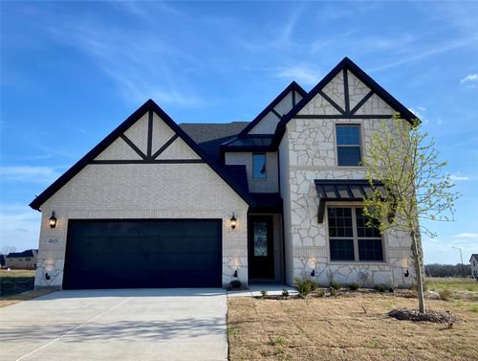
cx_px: 239
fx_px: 360
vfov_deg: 53.2
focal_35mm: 26
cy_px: 180
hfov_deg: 67.2
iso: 32
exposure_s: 1/2268
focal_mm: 4.25
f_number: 1.8
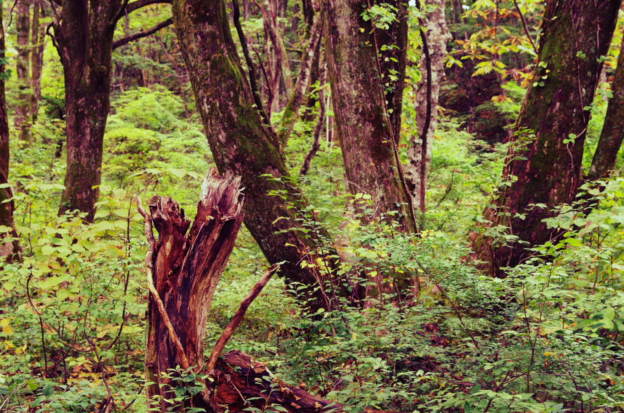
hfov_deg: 31.5
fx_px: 1107
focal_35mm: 64
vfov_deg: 21.1
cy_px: 206
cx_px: 312
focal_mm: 43
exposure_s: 1/90
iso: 800
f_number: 5.6
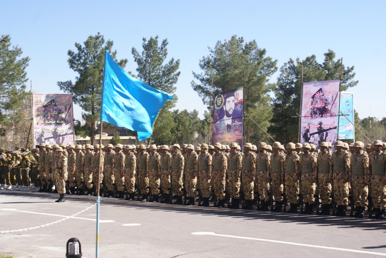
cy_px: 129
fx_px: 805
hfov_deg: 27.0
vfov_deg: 18.2
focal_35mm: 75
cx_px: 193
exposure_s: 1/160
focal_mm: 50
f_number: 8
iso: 100
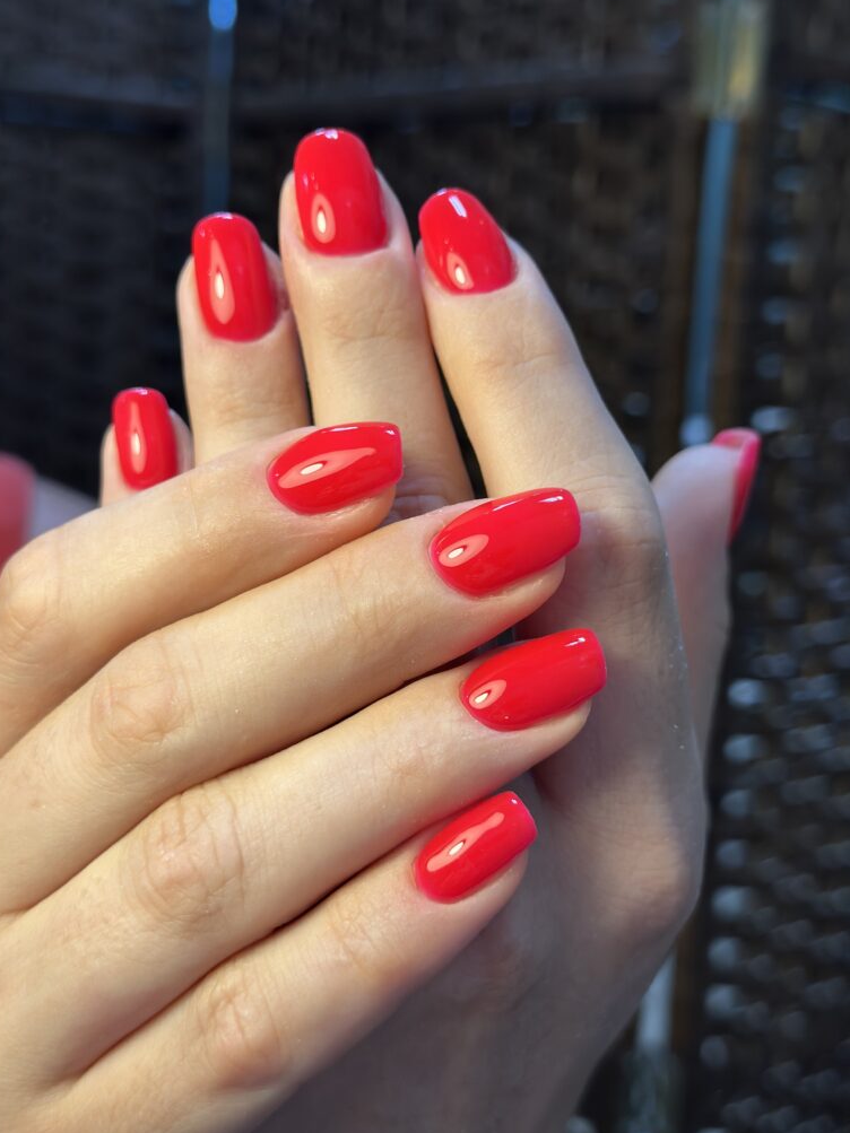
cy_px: 560
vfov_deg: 38.9
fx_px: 1605
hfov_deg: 29.7
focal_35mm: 49
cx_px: 425
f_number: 1.78
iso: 80
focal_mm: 6.86
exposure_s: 1/244
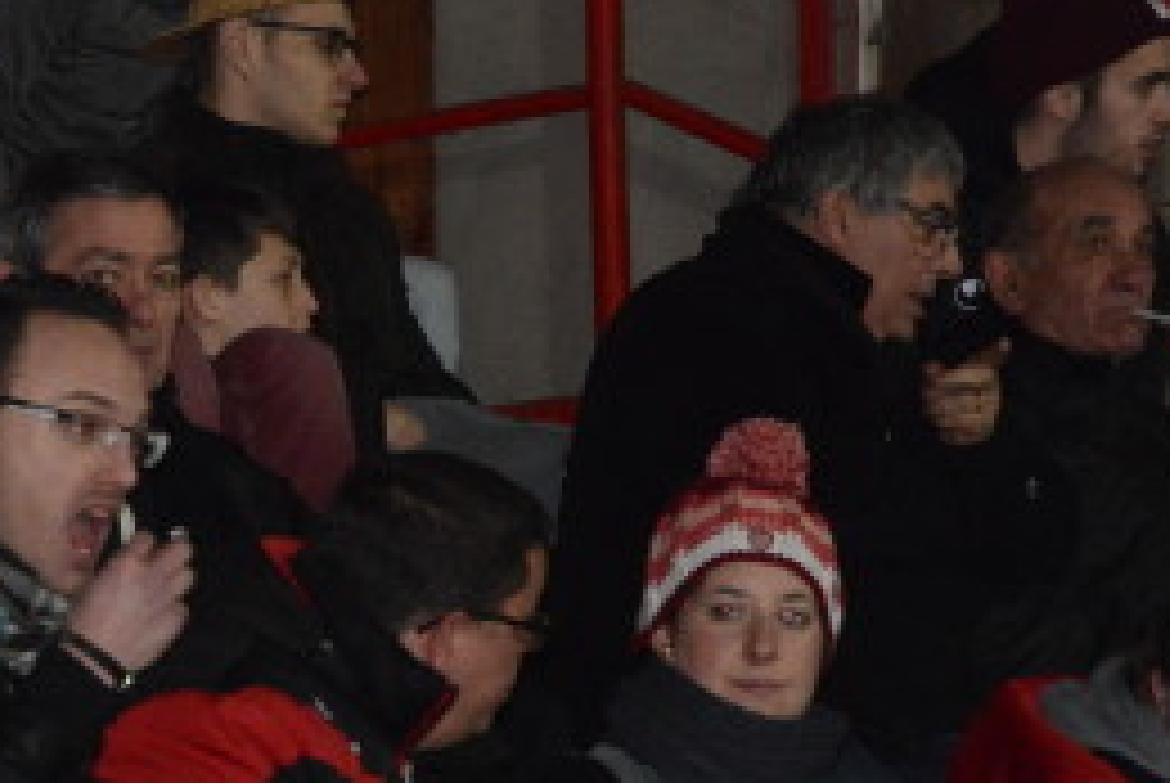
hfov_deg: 4.3
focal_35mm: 484
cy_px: 340
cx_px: 72
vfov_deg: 2.8
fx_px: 15747
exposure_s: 1/200
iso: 6400
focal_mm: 180
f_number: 8
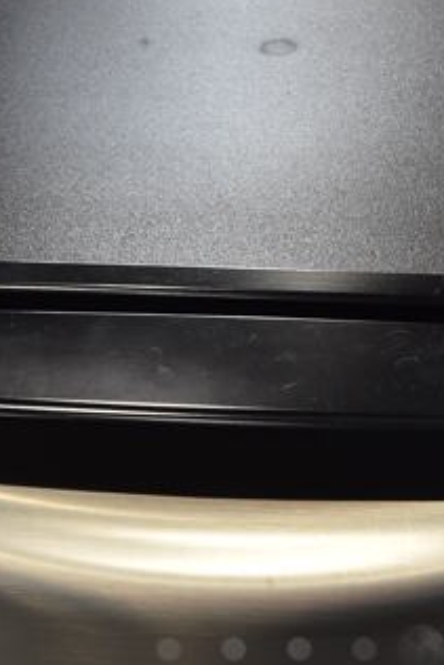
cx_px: 299
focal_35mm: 78
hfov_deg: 17.5
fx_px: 1441
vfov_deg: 24.2
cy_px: 735
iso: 800
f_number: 3.5
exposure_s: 1/125
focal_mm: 18
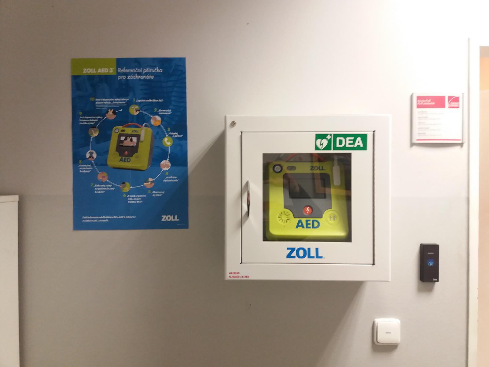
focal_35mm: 28
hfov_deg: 63.4
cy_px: 184
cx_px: 244
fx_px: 396
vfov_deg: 49.7
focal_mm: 3.7
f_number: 1.9
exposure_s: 1/20
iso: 160
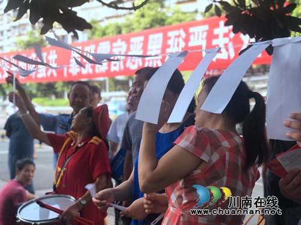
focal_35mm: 57
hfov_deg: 33.8
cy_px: 112
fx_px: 496
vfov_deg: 25.7
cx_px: 150
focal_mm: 6.6
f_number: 2.8
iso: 32
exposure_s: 1/120
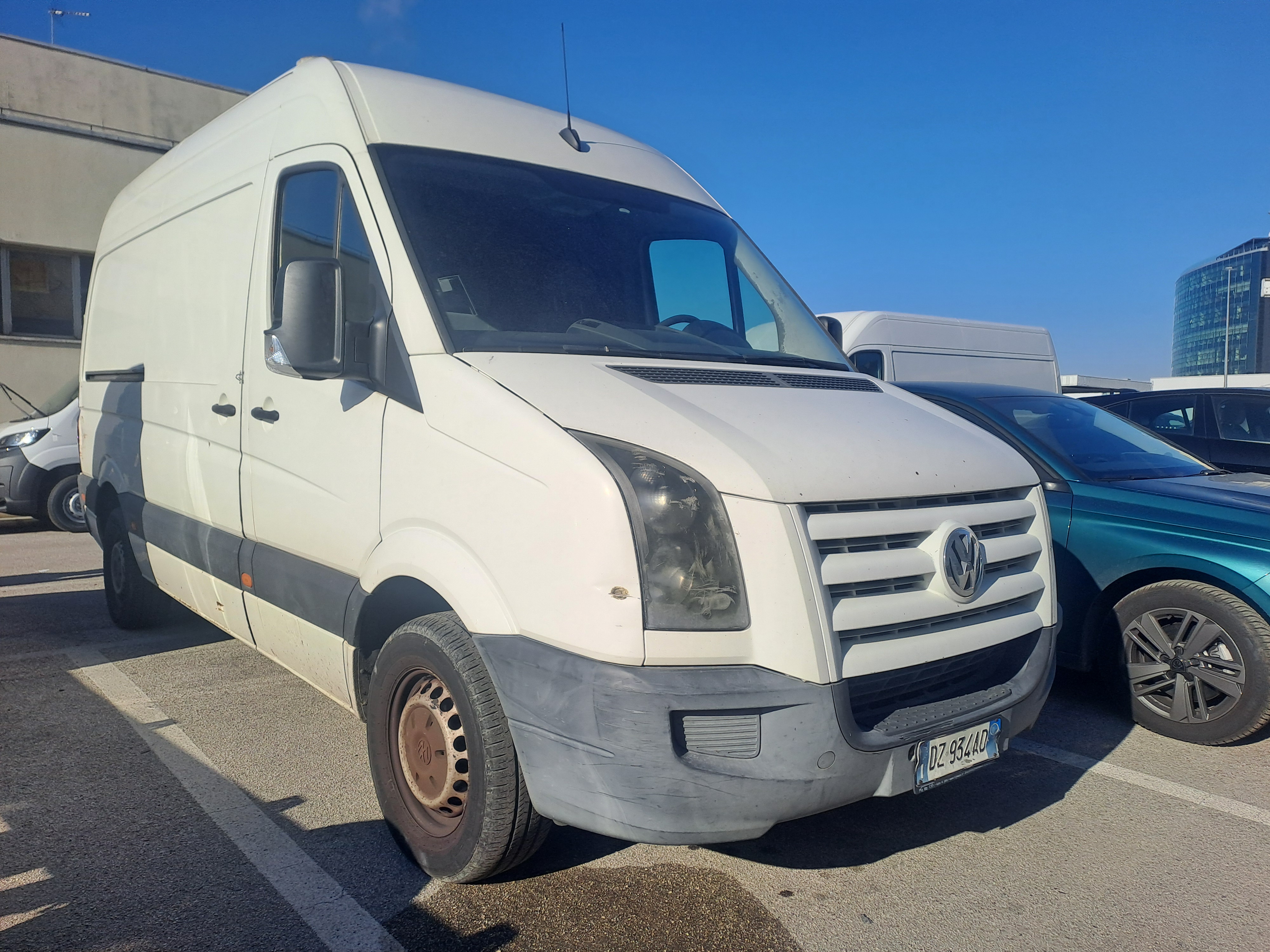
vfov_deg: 54.9
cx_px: 635
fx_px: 917
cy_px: 476
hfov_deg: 69.4
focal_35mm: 25
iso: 32
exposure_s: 1/2525
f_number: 1.8
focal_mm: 4.65
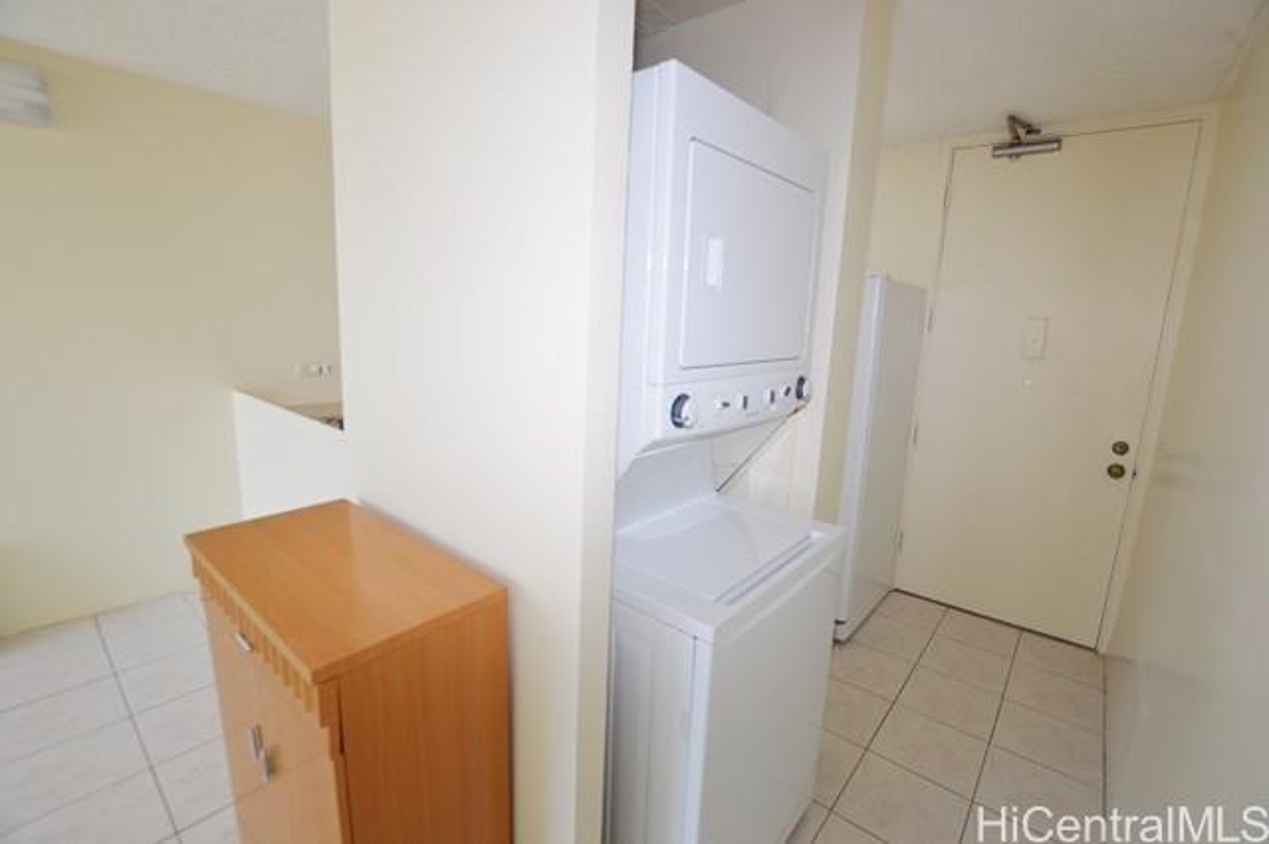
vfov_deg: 77.3
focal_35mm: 15
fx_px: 528
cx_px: 634
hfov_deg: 100.4
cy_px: 422
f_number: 4.5
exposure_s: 1/80
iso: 400
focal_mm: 10
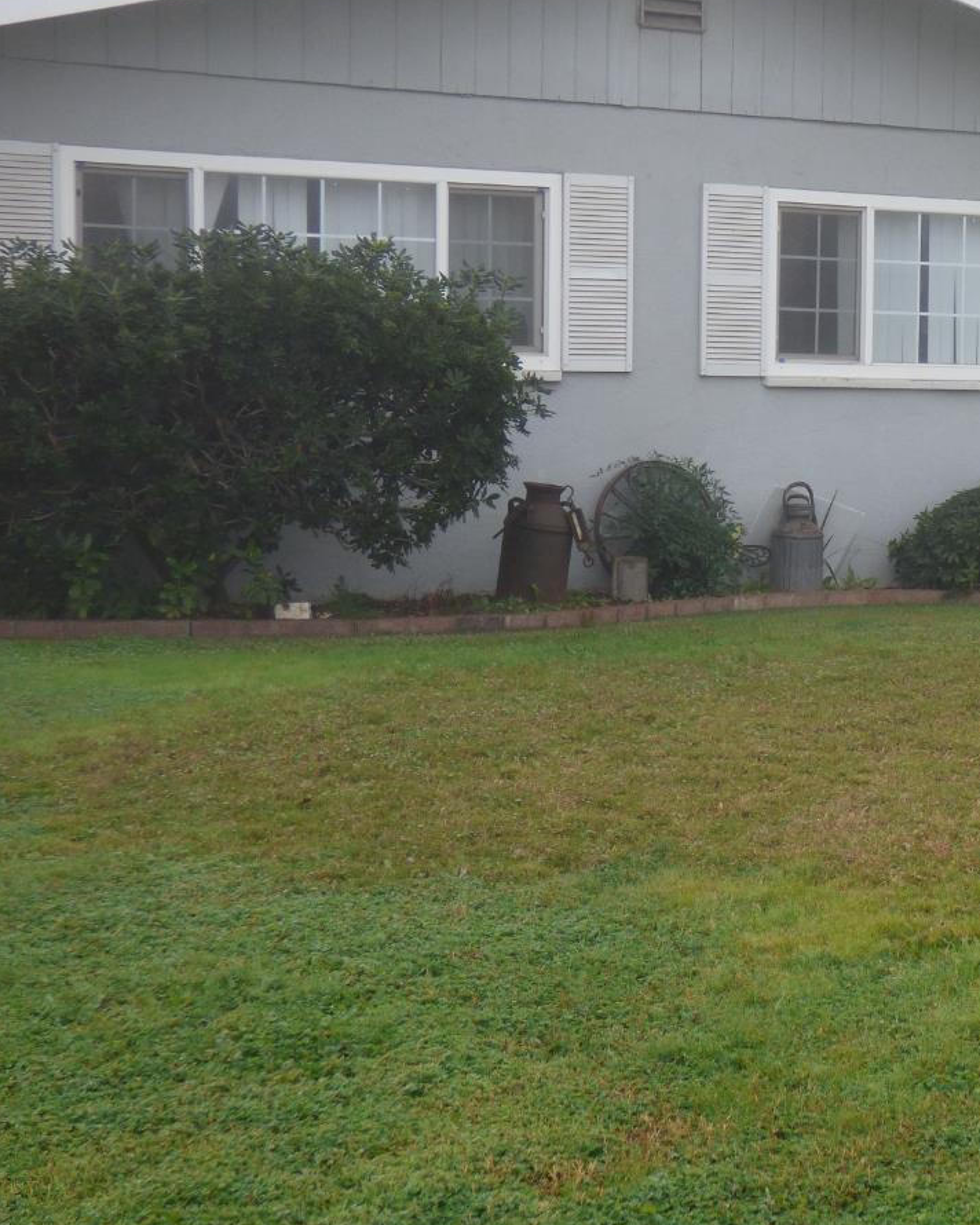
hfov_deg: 20.2
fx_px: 2683
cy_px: 582
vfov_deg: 25.7
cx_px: 932
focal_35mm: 74
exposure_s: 1/320
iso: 100
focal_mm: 7.79
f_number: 3.7
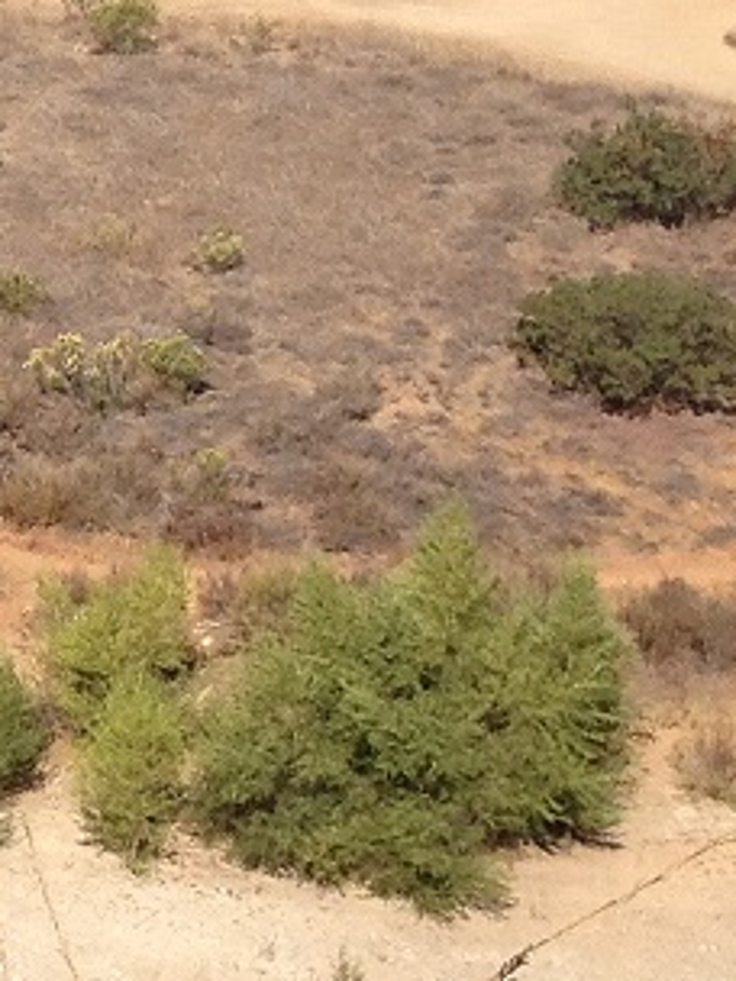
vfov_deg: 10.4
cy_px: 6
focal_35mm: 188
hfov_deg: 7.4
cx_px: -1014
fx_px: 5330
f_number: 2.4
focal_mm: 4.28
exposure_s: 1/1672
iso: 50
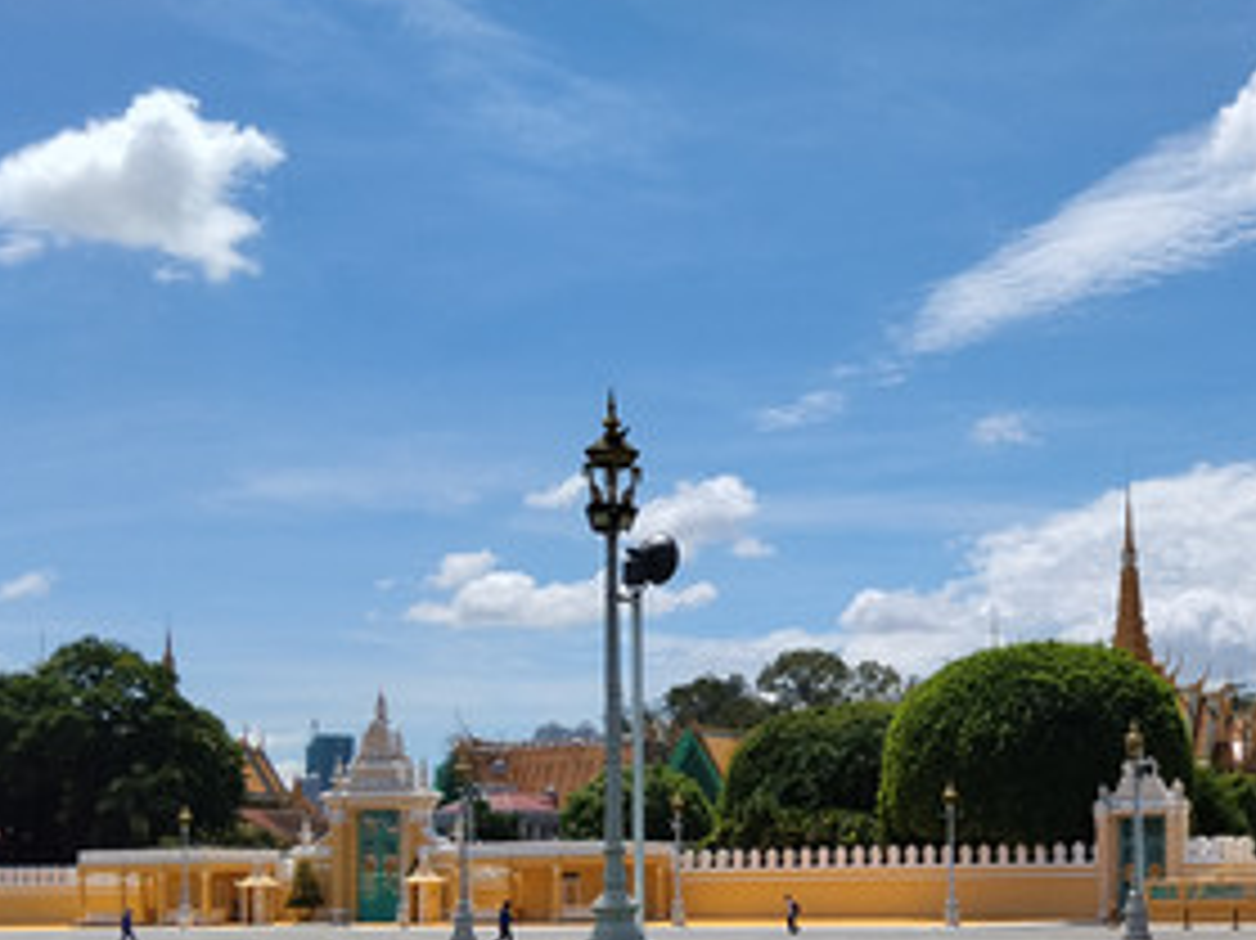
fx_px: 1886
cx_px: 1103
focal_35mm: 52
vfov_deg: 27.2
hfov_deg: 35.0
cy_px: 807
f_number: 1.8
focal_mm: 4.22
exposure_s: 1/2932
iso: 50
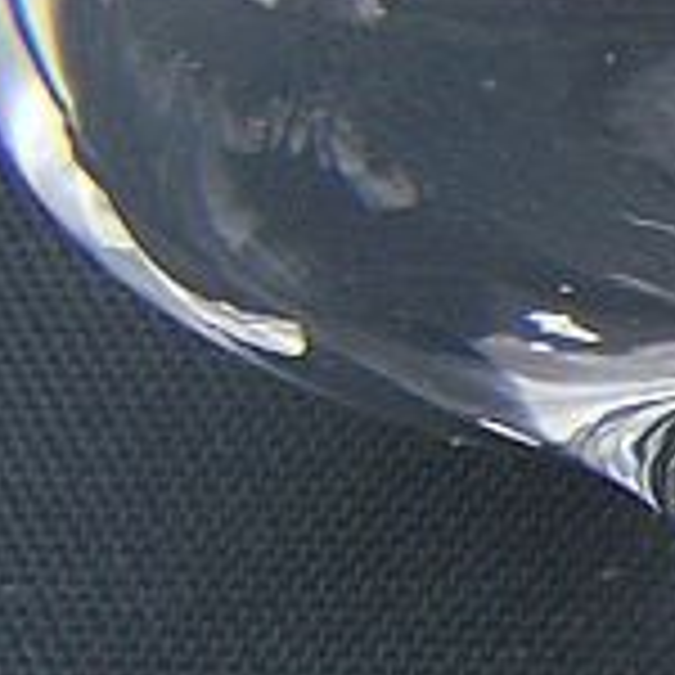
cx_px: 2007
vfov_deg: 7.6
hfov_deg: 6.9
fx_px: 5074
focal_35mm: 230
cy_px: 695
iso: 80
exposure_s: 1/40
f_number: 2.8
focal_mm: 6.3
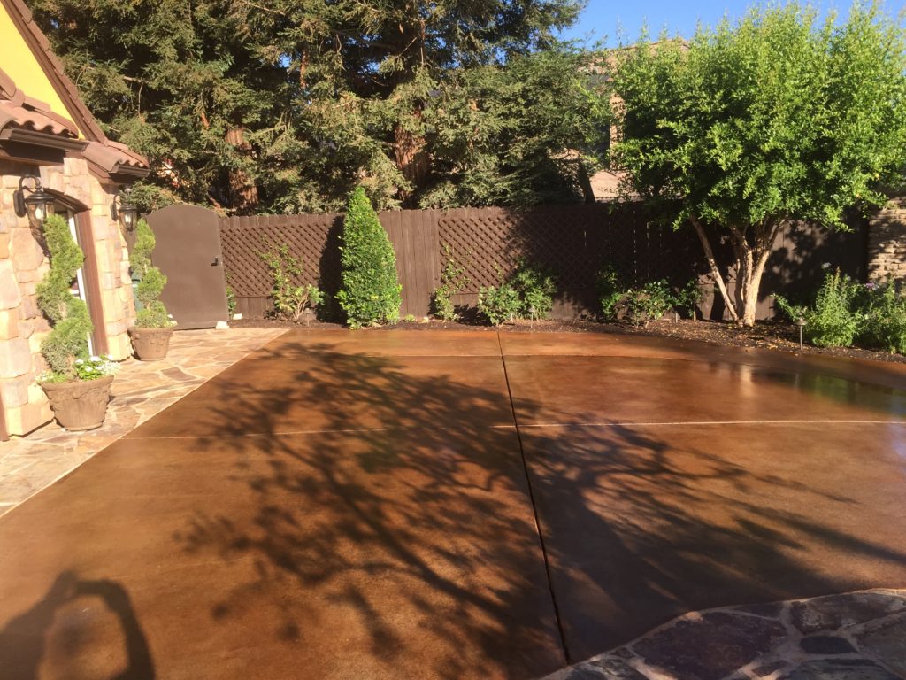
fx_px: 759
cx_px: 453
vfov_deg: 48.2
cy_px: 340
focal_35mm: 29
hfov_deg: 61.7
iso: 32
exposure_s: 1/608
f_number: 2.2
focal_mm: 4.15
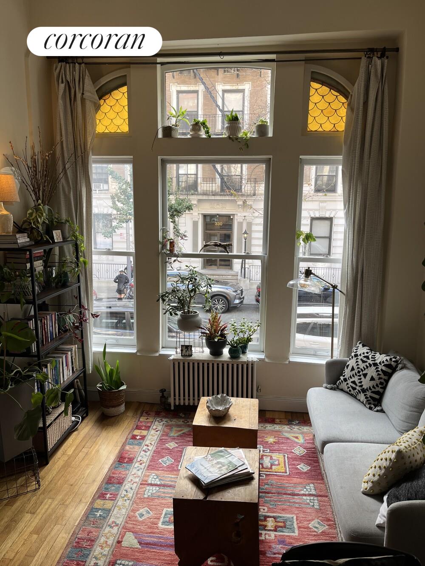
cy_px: 283
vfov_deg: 67.3
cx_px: 212
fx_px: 426
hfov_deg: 53.1
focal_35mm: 26
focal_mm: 5.1
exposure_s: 1/122
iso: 40
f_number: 1.6
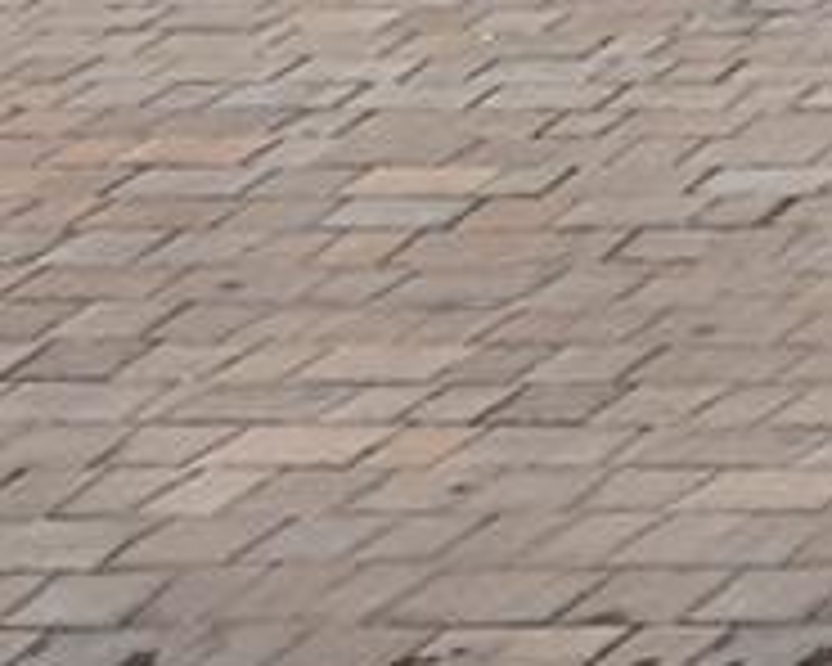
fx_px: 3595
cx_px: 2010
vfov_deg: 10.1
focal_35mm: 146
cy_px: -482
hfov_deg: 11.1
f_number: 6.3
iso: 200
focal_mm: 18
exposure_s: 1/800
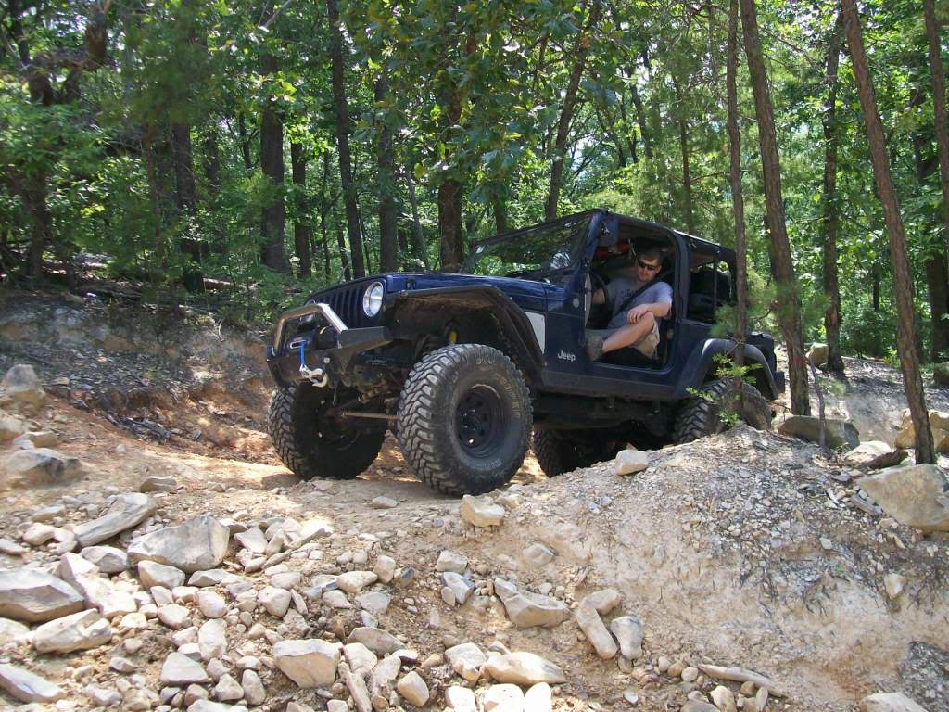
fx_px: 987
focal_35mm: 36
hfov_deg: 51.4
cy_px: 356
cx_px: 474
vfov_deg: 39.7
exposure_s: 1/304
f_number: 2.7
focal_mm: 6
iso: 80
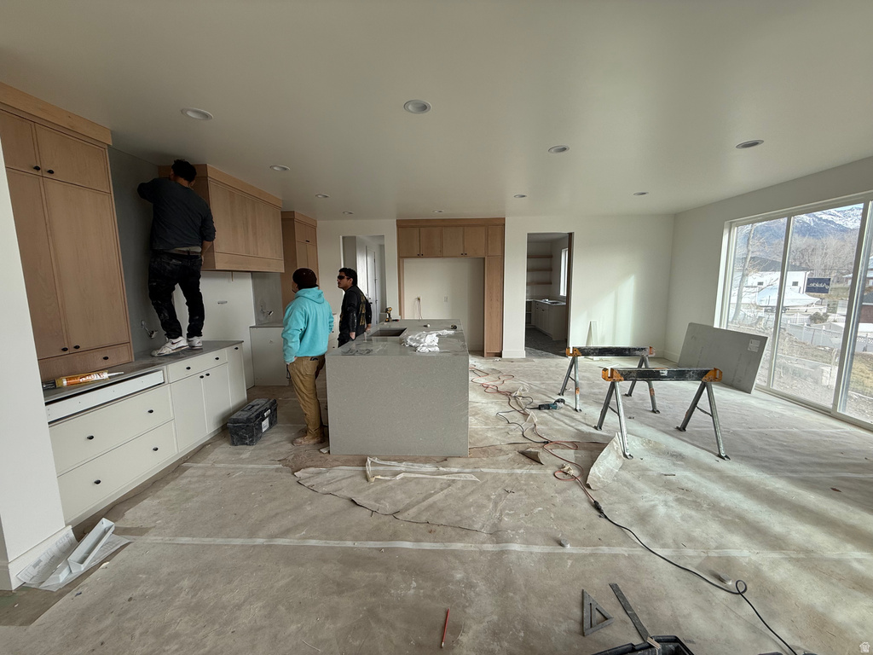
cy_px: 328
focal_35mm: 14
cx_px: 436
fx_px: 353
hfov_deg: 102.1
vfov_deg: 85.7
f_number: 2.2
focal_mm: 2.22
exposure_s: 1/134
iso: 50
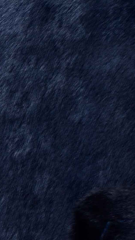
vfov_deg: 2.9
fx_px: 4667
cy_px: 90
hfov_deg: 1.7
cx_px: 238
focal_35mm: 733
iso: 200
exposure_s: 1/160
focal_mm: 105
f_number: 9
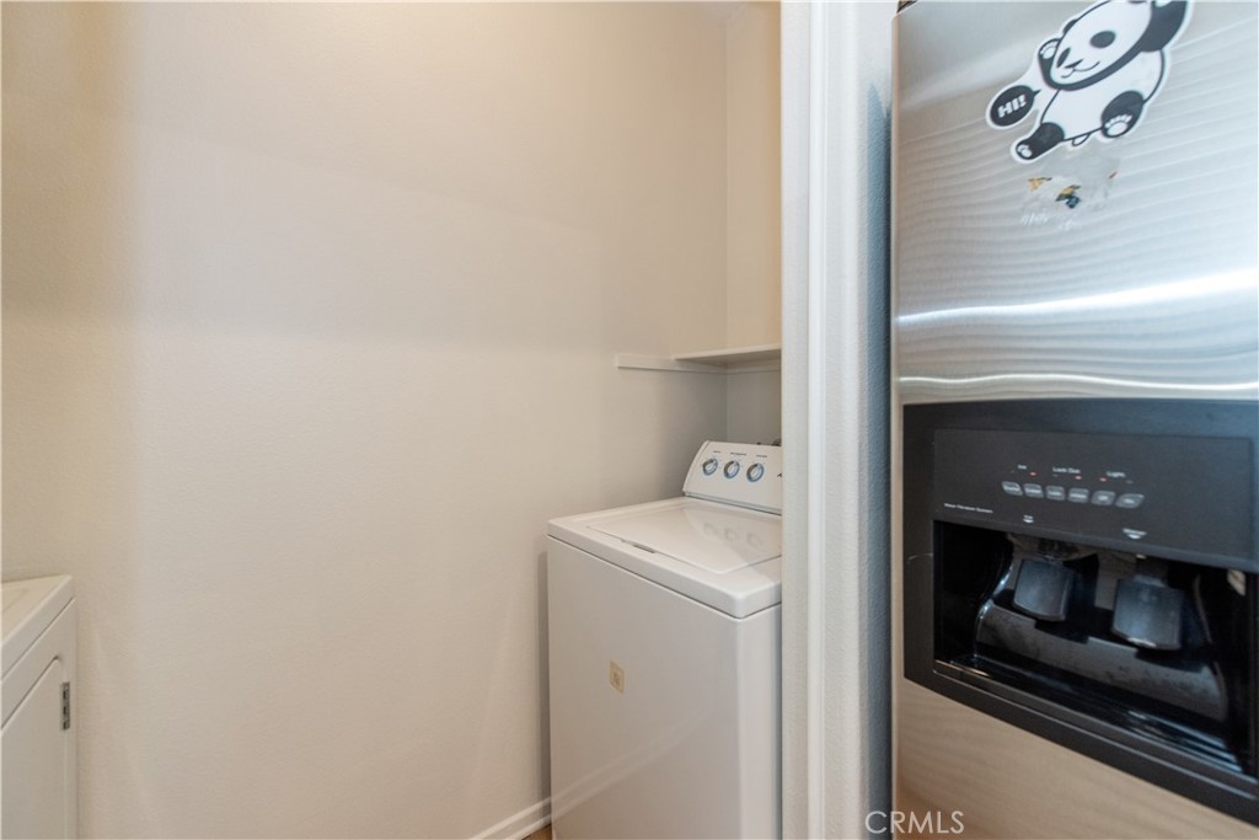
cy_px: 420
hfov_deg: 104.2
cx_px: 630
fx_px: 490
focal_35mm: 14
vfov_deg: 81.2
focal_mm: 14
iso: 800
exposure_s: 1/60
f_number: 4
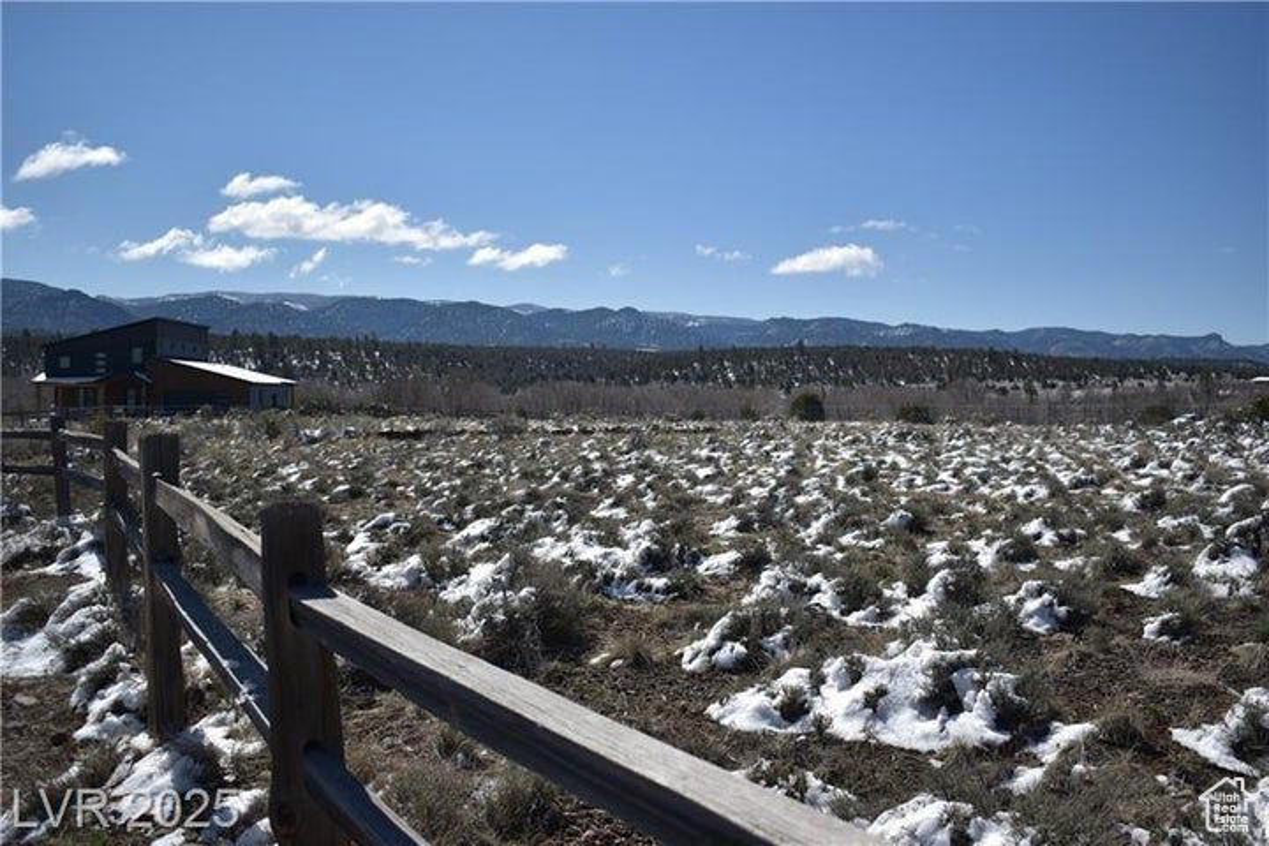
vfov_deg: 36.9
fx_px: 1269
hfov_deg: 53.1
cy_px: 423
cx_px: 634
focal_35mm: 36
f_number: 4
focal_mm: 24
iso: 100
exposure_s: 1/1600
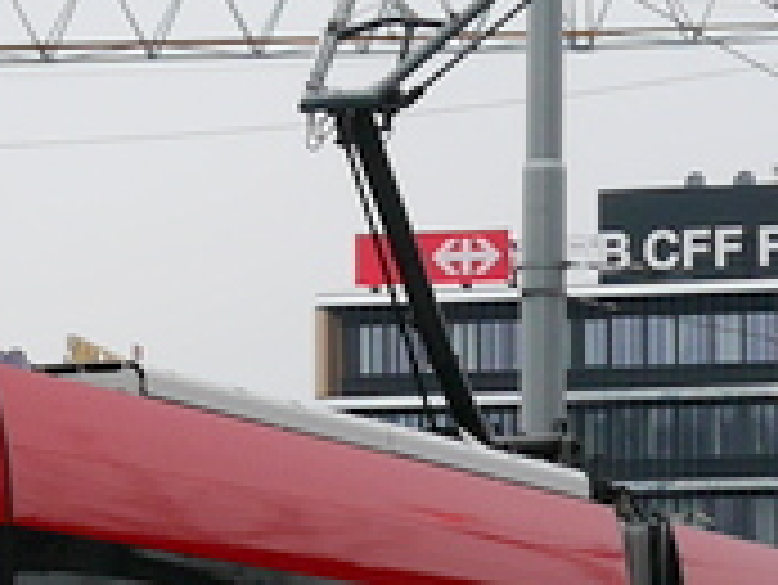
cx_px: 274
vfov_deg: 6.2
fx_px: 5308
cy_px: 810
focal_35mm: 236
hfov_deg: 8.4
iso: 160
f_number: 5.6
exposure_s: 1/200
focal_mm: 17
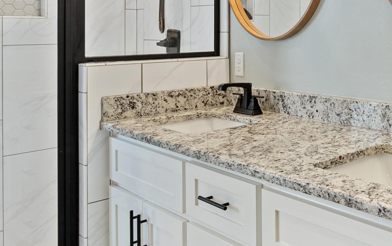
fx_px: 481
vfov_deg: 27.7
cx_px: 431
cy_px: 29
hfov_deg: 37.2
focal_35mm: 45
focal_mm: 16
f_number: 9
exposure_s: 1/6
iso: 640
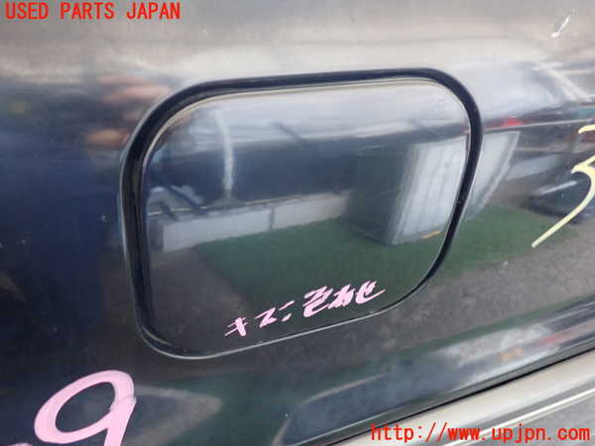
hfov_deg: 60.0
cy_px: 223
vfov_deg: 46.8
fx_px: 516
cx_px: 298
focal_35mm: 30
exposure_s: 1/30
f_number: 2.3
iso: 400
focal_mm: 5.4
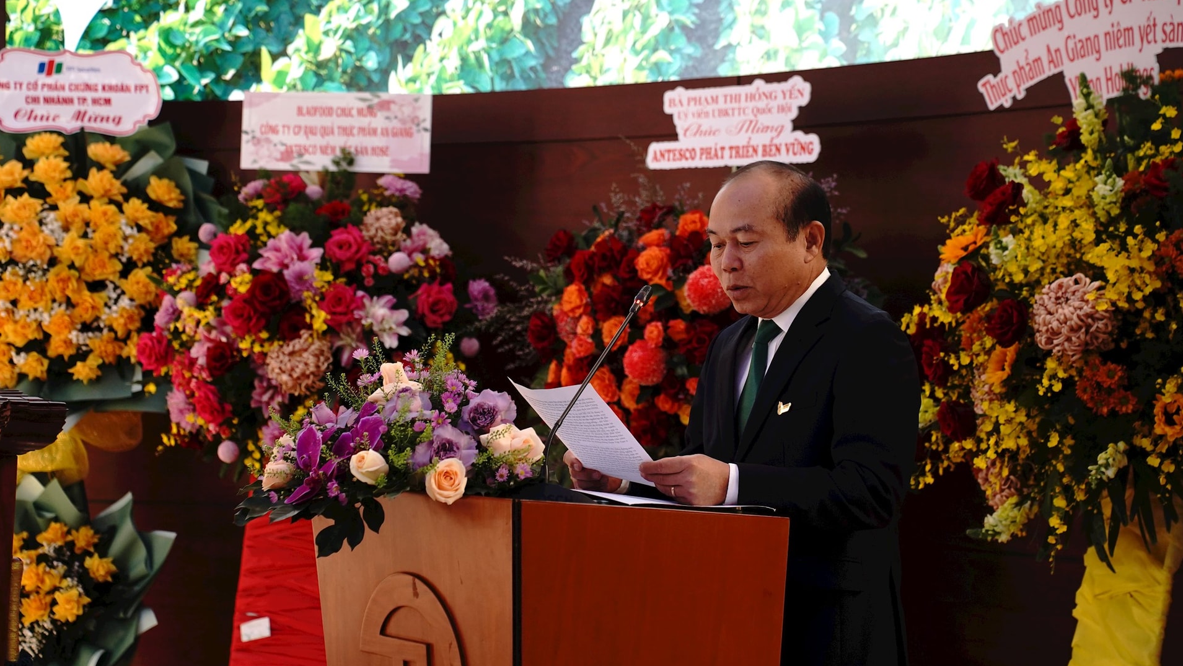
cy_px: 293
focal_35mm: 79
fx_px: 2478
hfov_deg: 26.8
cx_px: 589
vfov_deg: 15.3
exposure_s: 1/250
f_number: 4.5
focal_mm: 75
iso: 1600
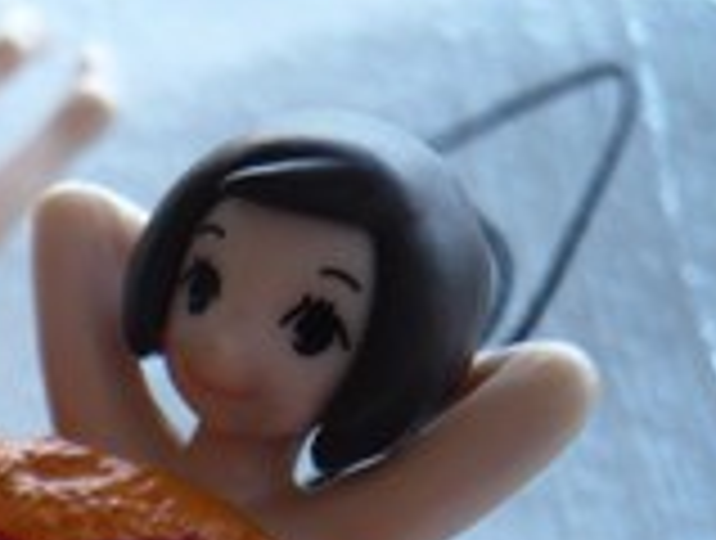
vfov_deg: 17.5
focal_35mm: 79
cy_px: 716
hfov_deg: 21.9
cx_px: -239
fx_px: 1638
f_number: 2.8
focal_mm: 4.6
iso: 125
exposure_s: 1/30
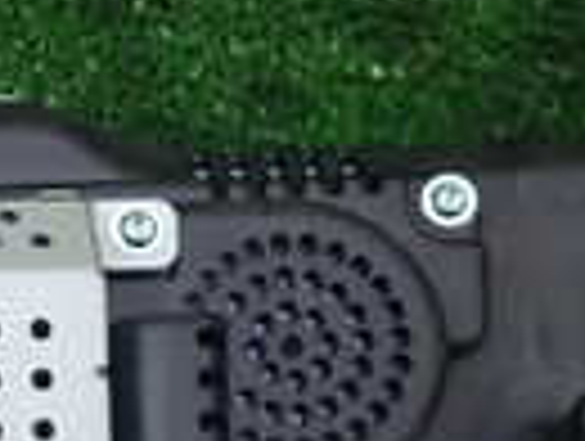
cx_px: -400
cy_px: 544
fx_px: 1947
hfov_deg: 15.2
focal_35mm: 115
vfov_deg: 12.6
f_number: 2
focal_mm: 4.5
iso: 100
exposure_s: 1/100
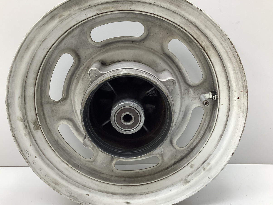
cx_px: 134
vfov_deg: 43.0
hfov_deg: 55.3
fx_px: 260
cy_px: 107
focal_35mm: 33
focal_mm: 3.3
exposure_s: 1/120
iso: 64
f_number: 2.4
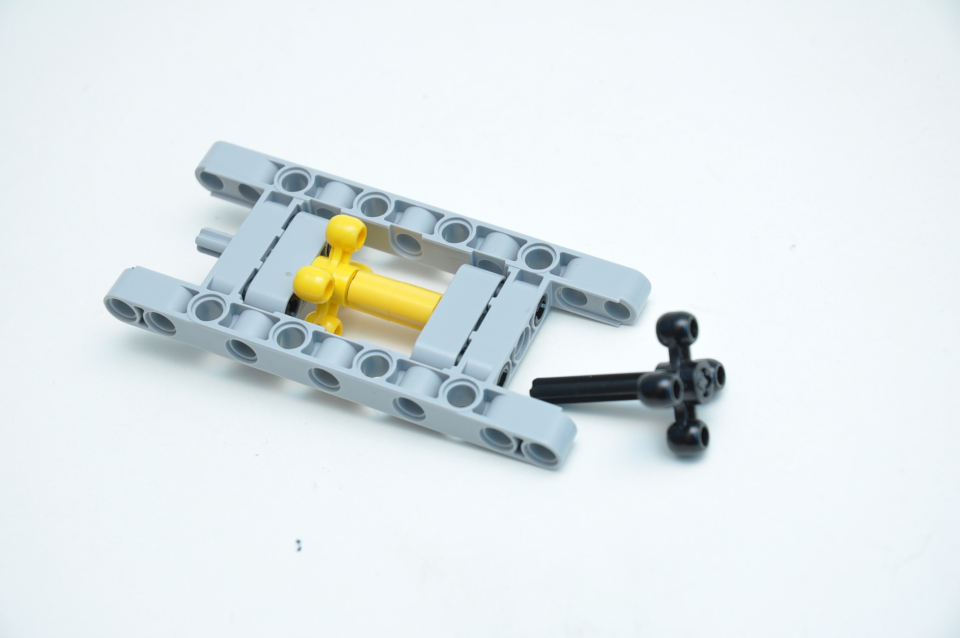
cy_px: 319
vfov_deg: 13.0
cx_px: 480
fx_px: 2797
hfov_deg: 19.5
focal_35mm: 105
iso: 250
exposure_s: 1/60
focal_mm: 70
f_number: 7.1
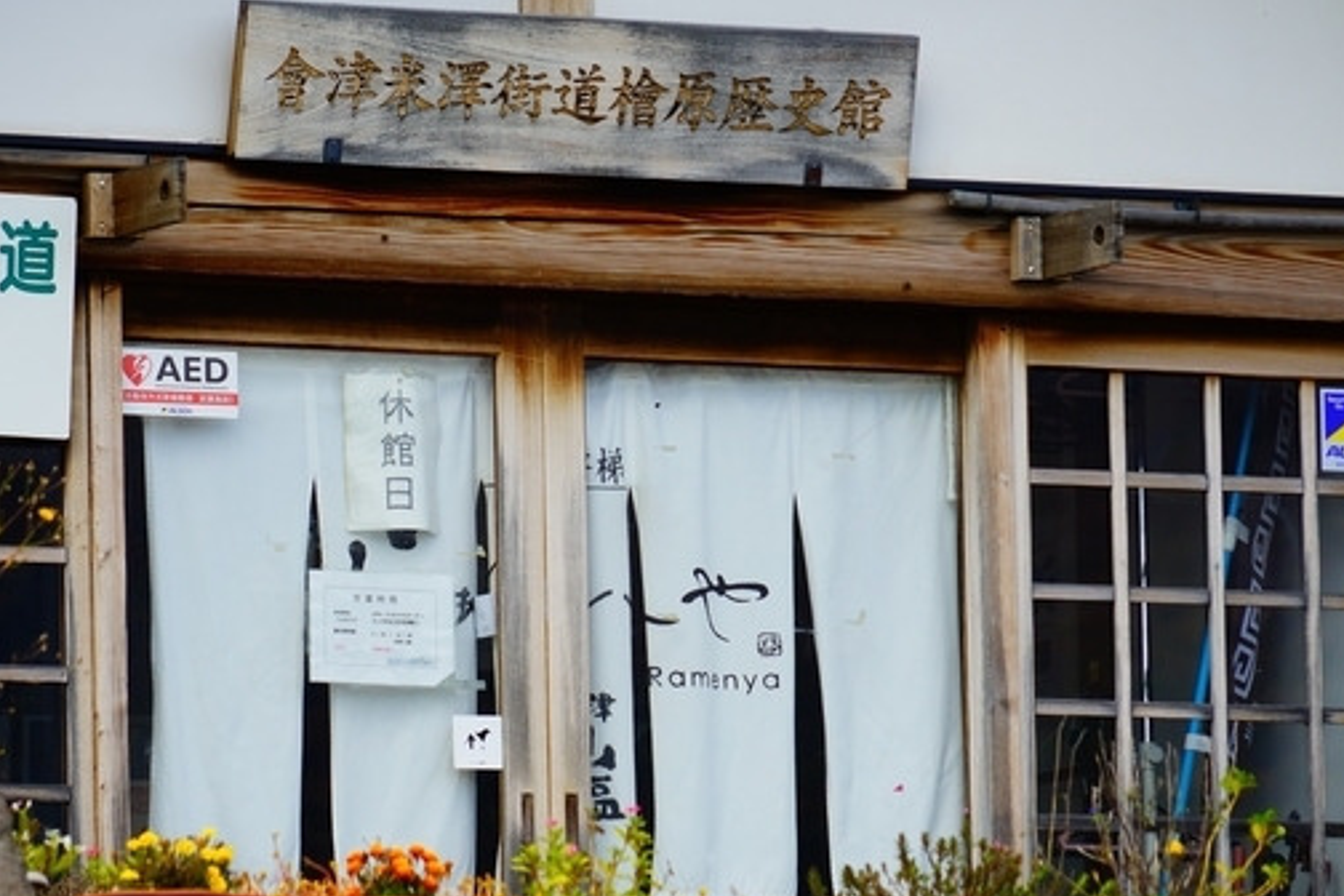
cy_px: 475
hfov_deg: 5.4
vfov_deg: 3.6
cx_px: 467
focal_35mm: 381
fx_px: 14223
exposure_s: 1/250
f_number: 6.3
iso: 125
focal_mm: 240
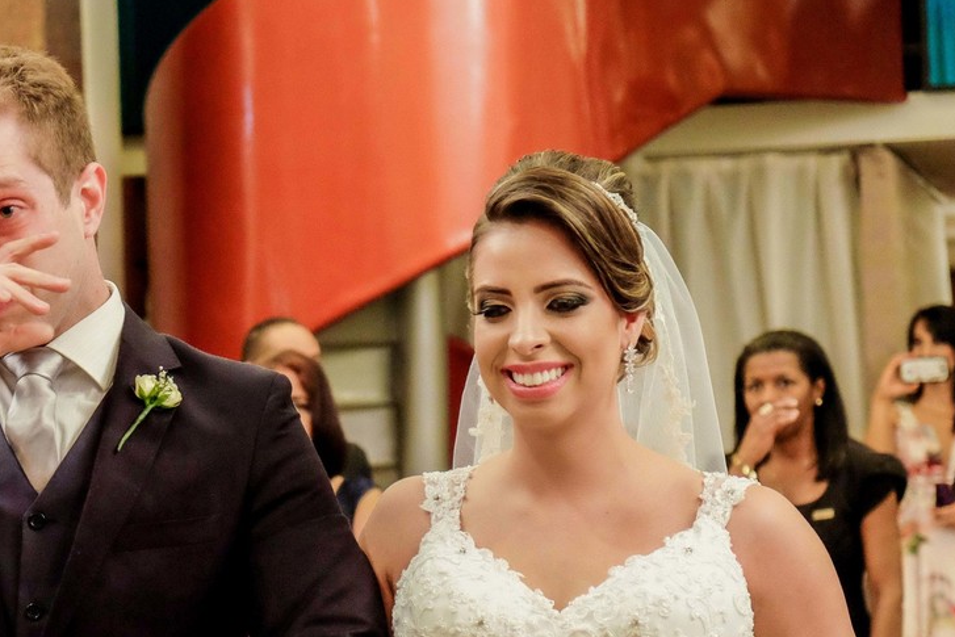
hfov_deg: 14.9
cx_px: 197
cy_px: 491
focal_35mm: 137
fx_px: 3635
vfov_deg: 10.0
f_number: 4
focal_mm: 55
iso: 4000
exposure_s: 1/100
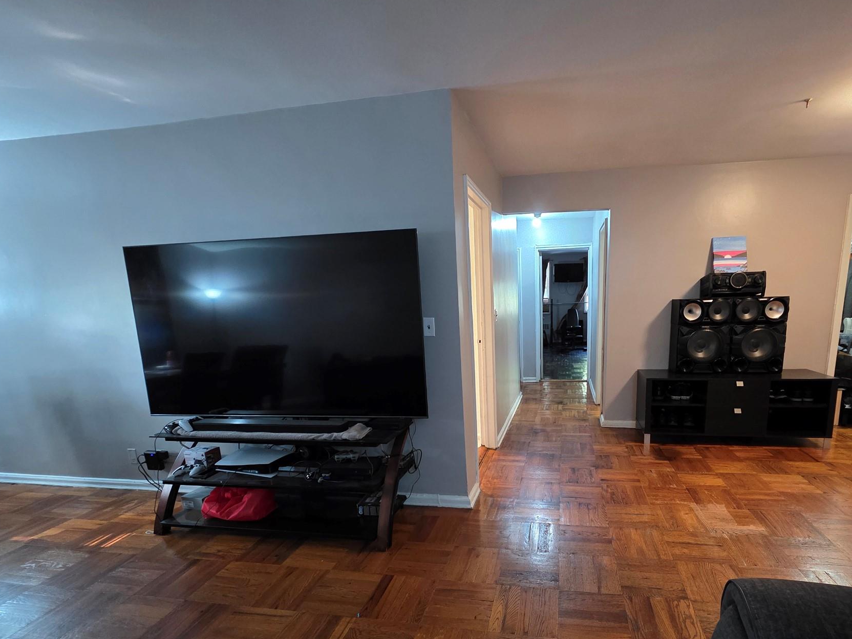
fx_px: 394
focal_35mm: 16
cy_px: 387
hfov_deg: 93.6
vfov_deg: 77.1
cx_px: 500
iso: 800
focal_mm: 2.2
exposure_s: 1/60
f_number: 1.9
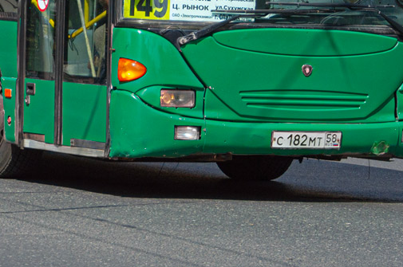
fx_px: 2392
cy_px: -55
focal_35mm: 214
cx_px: 37
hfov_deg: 9.6
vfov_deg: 6.4
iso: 100
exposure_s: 1/1000
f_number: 6.3
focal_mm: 48
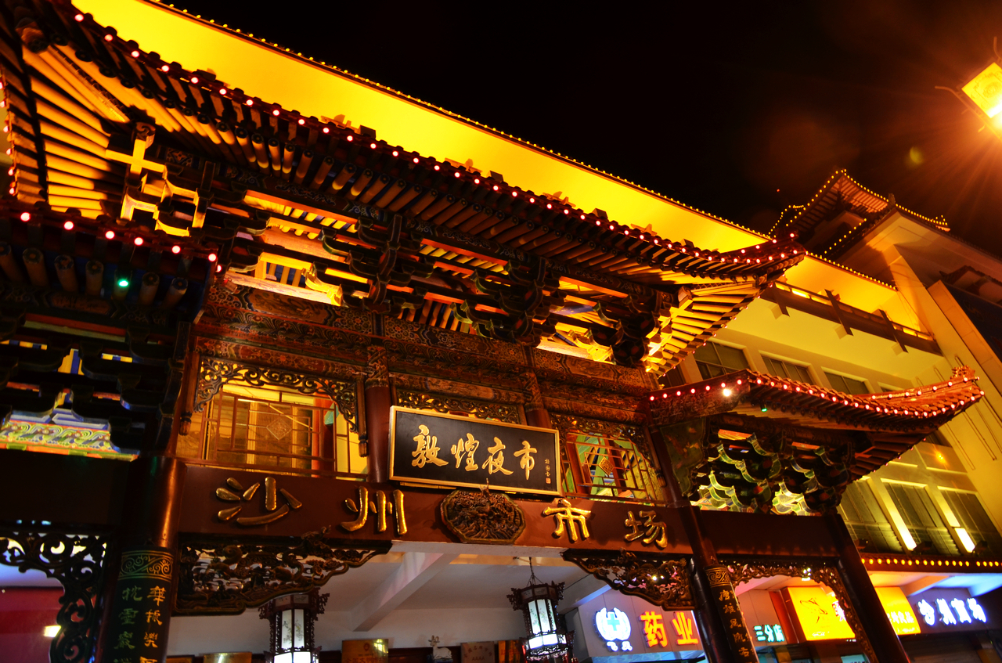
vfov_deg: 52.9
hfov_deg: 73.9
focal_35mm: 24
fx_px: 666
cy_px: 332
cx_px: 501
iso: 200
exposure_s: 1/1.6
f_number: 5
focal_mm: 16
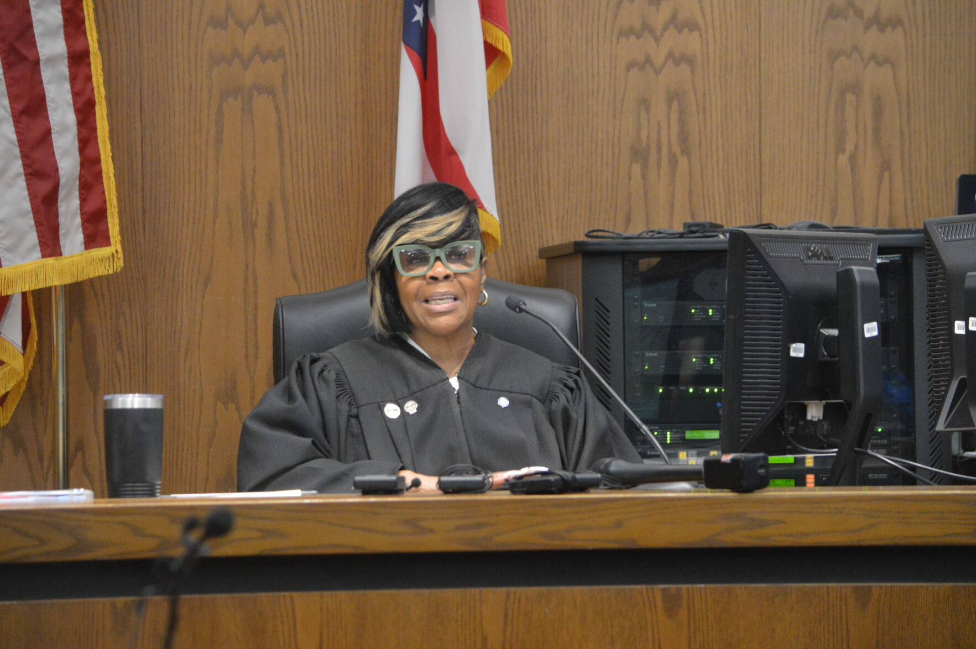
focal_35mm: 158
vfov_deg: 8.7
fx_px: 4267
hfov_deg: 13.0
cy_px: 324
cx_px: 488
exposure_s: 1/60
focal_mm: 105
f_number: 4.8
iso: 2800
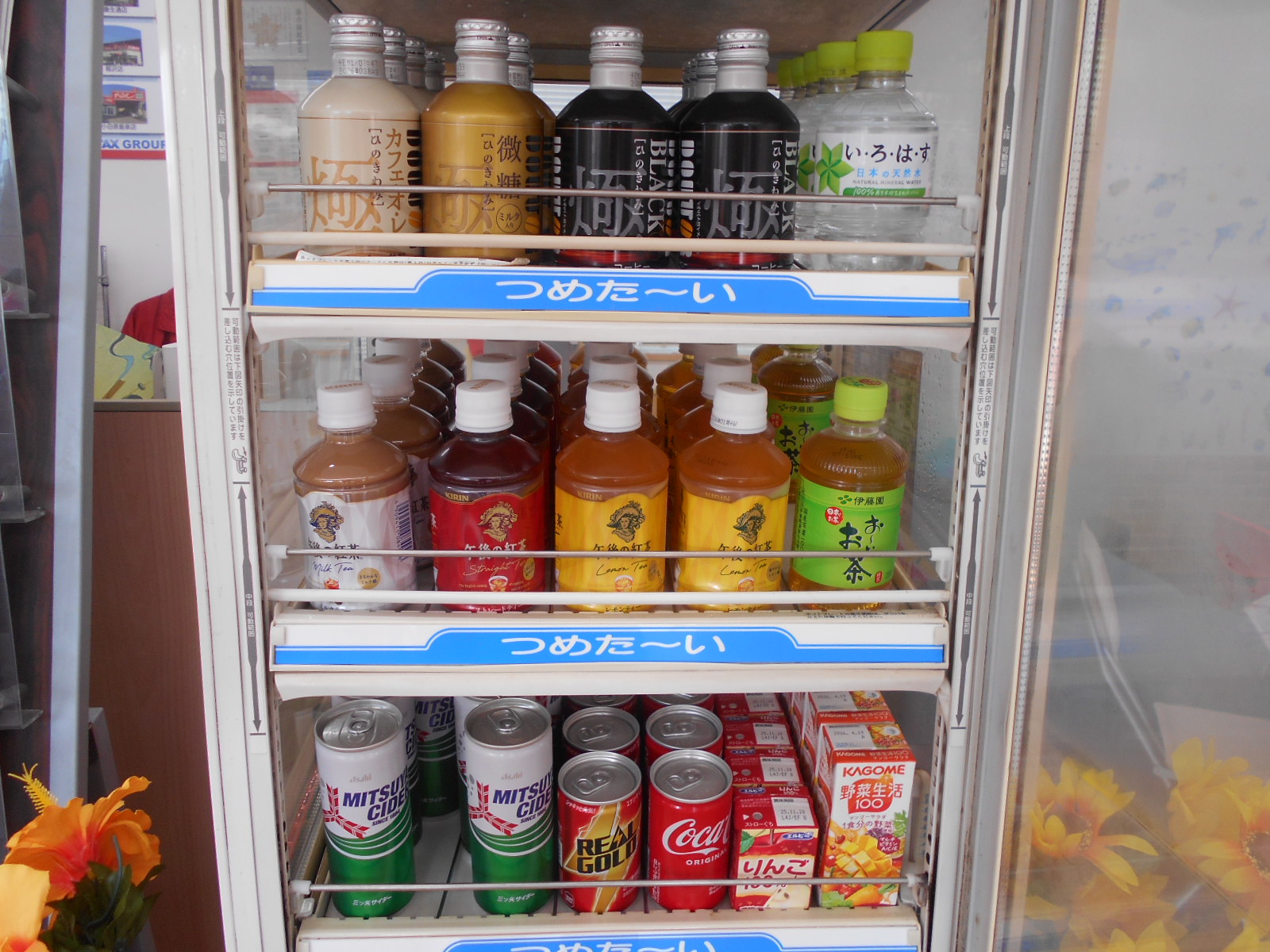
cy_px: 476
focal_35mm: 26
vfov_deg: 53.1
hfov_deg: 67.3
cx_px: 635
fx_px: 954
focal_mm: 4.6
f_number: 3.2
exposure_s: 1/50
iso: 80
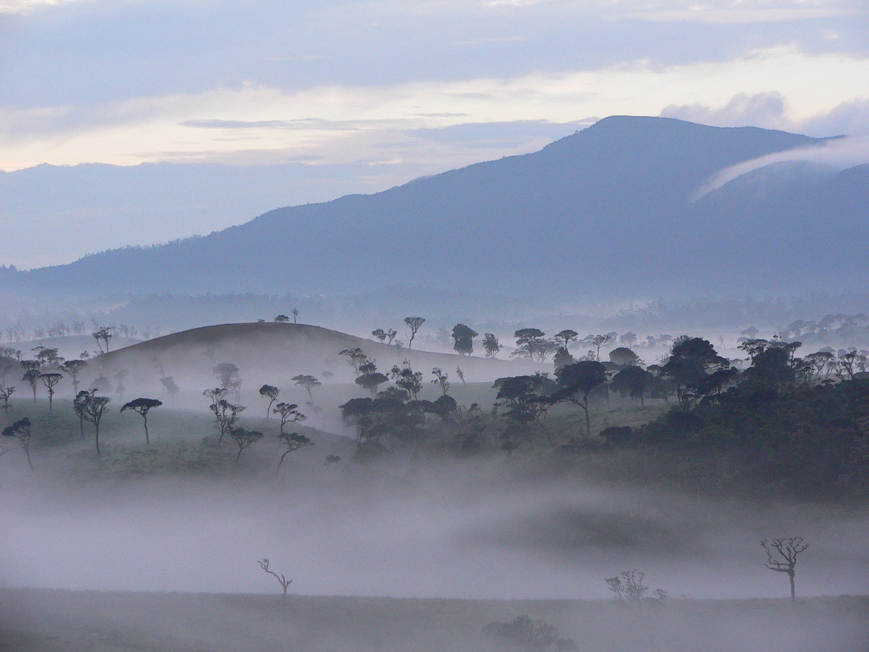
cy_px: 326
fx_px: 3213
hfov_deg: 15.4
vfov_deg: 11.6
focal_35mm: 128
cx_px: 434
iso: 200
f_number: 2.8
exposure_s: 1/60
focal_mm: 16.8
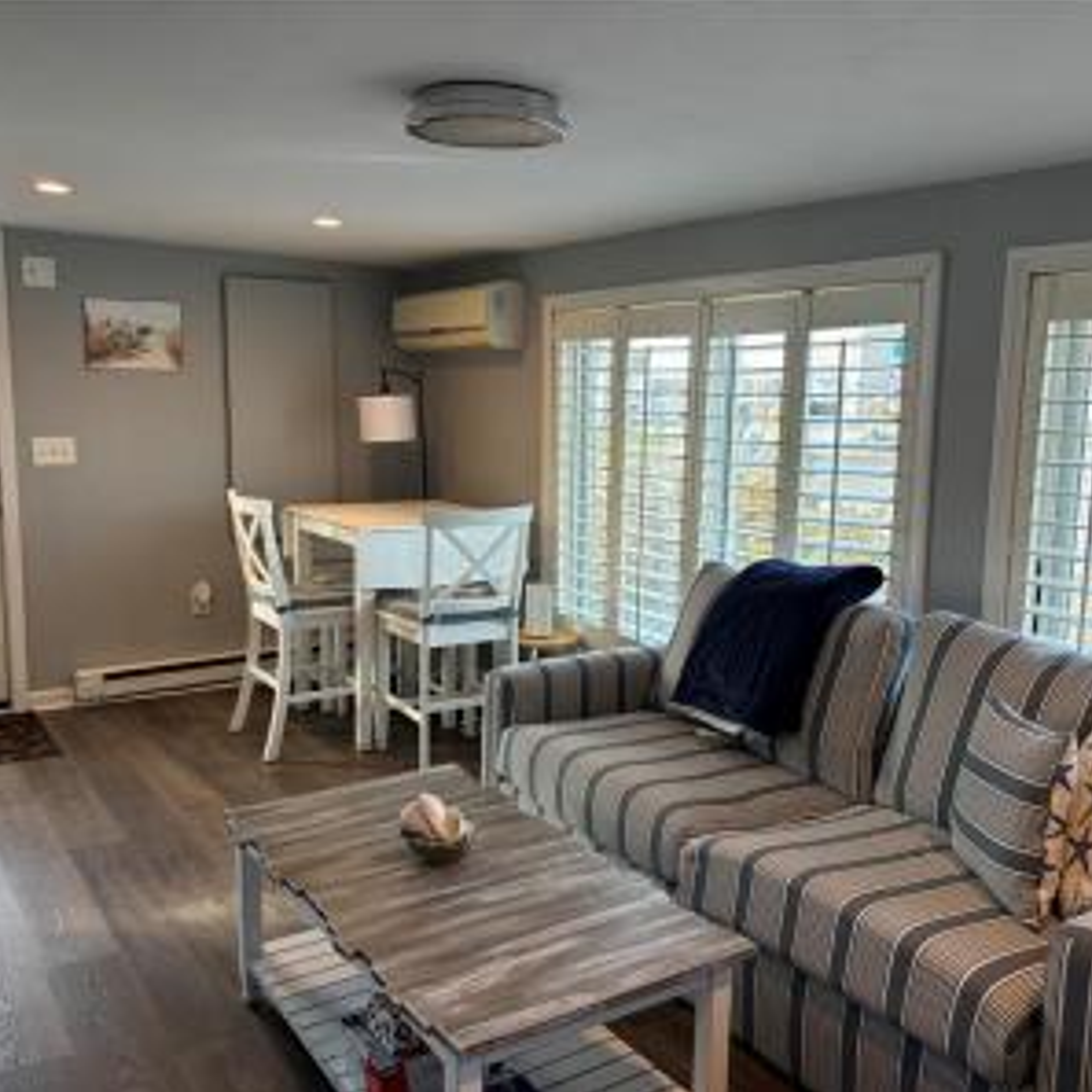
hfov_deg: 52.5
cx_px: 548
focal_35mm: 31
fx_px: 1106
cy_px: 548
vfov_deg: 52.5
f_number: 1.6
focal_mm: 5.96
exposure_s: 1/120
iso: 100
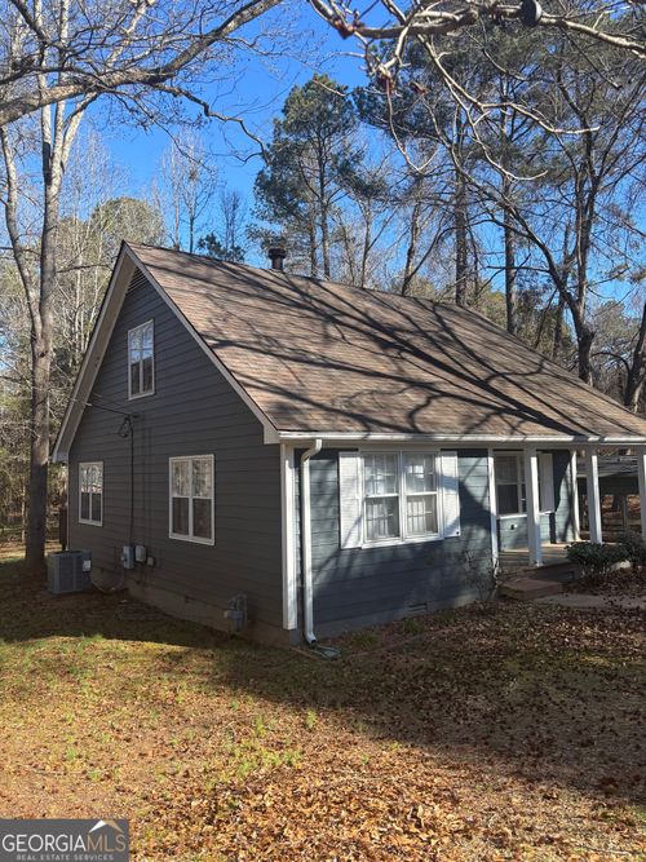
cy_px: 431
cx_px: 323
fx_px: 647
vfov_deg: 67.3
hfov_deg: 53.0
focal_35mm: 26
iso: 50
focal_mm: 5.96
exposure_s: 1/1007
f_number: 1.6
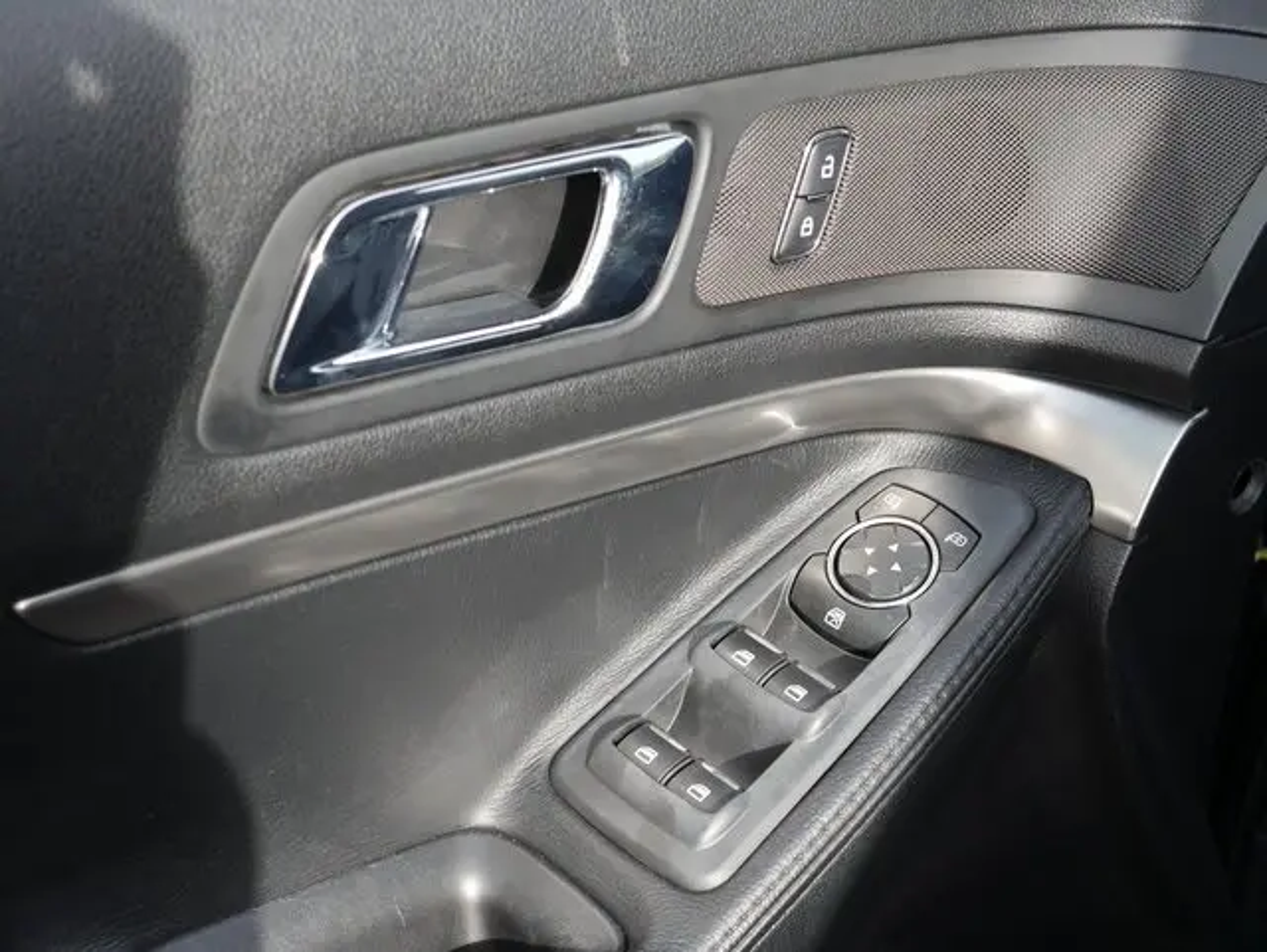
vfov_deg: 24.4
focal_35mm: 60
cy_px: 476
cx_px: 634
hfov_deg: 32.2
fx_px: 2198
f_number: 5.4
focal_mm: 30
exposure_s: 1/125
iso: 200
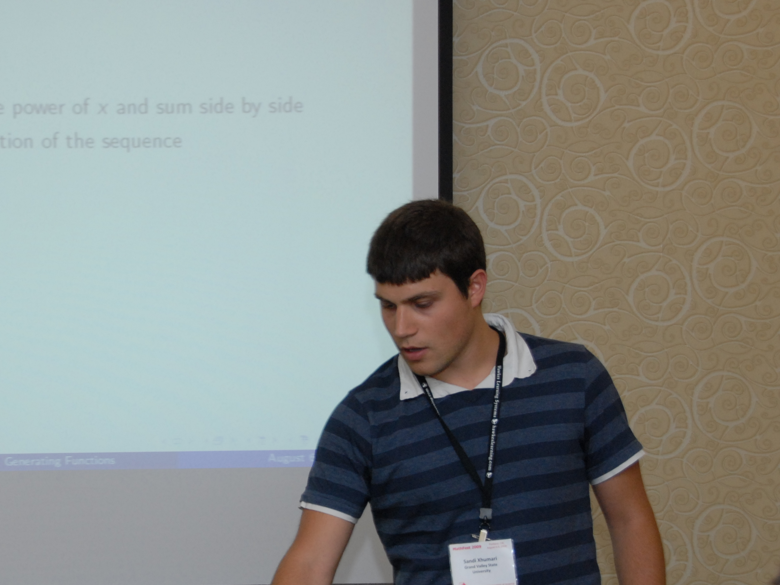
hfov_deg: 17.8
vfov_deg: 13.4
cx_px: 216
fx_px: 2478
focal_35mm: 110
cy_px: 396
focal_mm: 44
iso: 400
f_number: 5.6
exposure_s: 1/60
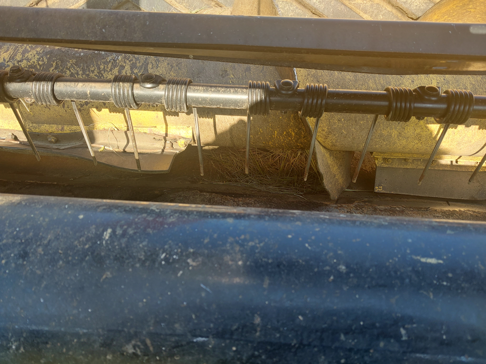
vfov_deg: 51.4
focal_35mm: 27
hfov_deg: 65.3
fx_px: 379
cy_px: 182
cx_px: 243
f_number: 1.8
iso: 25
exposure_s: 1/120
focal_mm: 4
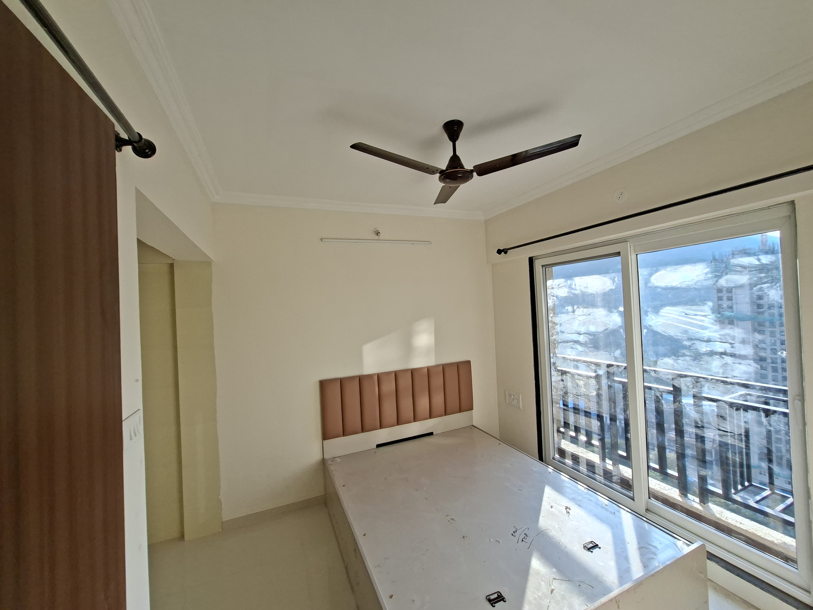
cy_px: 305
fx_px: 305
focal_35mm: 13
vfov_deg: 89.9
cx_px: 406
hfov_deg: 106.2
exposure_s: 1/188
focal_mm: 1.74
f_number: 2.2
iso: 40
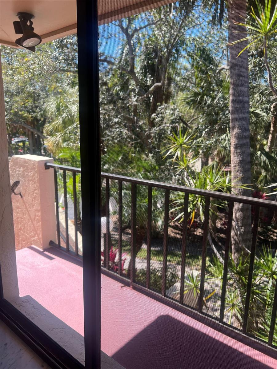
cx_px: 138
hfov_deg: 53.1
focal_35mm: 26
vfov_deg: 67.3
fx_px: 277
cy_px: 184
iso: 50
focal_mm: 5.7
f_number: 1.5
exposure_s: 1/853
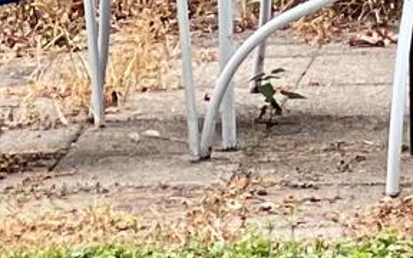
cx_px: 1053
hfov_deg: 3.6
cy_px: -742
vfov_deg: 2.2
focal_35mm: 580
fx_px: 6528
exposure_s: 1/121
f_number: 2.8
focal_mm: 9
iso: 64
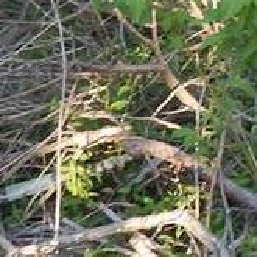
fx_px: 1268
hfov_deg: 11.2
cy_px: -83
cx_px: 374
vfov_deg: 11.3
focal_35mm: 151
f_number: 3
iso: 140
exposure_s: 1/250
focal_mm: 4
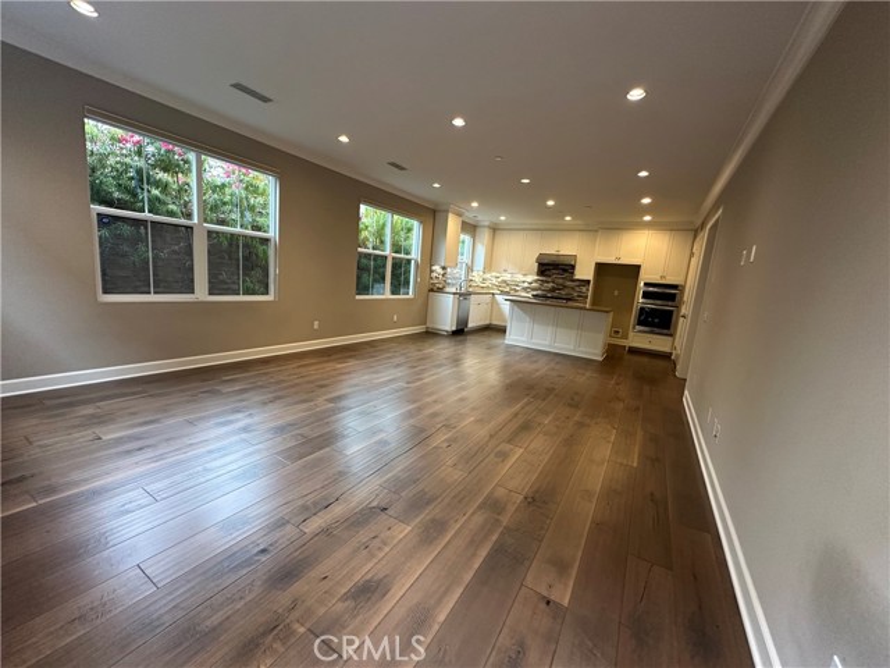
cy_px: 334
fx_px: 360
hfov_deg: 102.1
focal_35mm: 14
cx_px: 445
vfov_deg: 85.7
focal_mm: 2.22
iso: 250
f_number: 2.2
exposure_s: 1/120
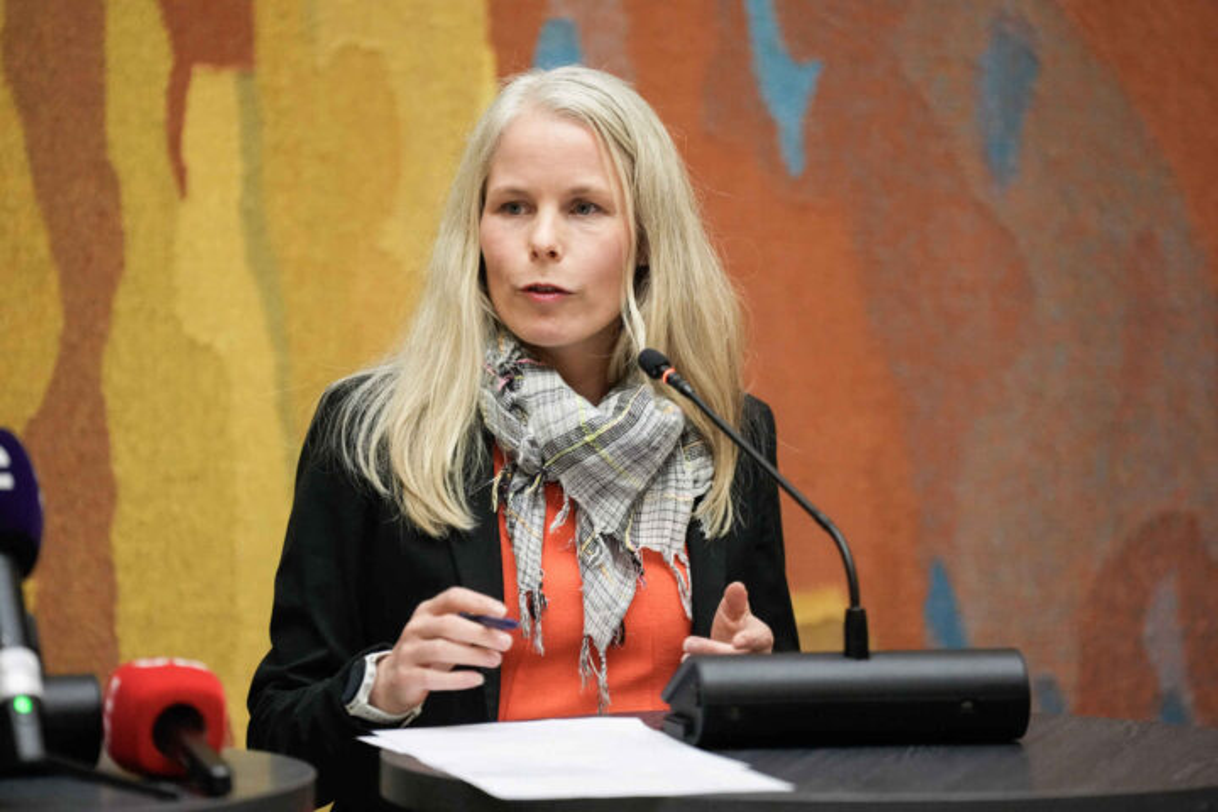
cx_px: 609
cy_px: 406
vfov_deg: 7.3
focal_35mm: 188
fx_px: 6360
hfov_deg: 10.9
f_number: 2.8
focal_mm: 188
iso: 4000
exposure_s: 1/250
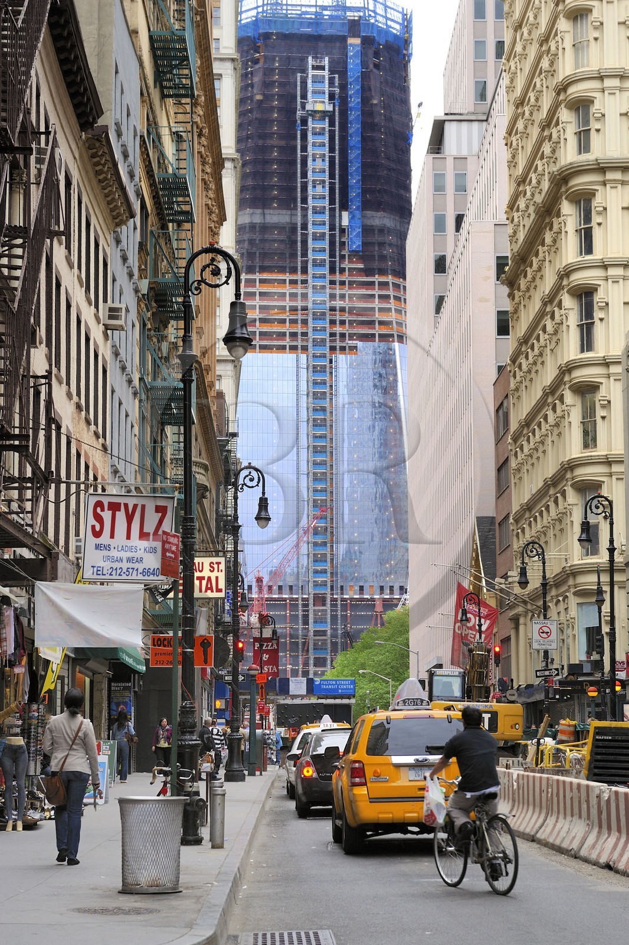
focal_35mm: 70
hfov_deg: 19.4
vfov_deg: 28.8
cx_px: 314
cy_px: 472
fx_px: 1835
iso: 400
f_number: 6.3
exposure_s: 1/125
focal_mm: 70
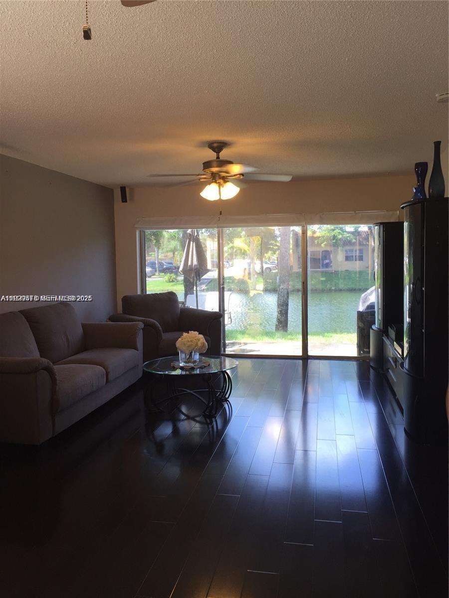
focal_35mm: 29
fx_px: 502
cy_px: 299
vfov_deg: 61.7
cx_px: 224
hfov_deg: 48.2
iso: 32
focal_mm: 4.15
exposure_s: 1/60
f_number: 2.2
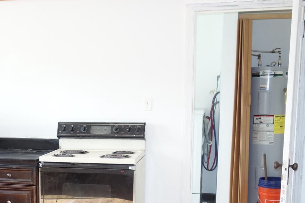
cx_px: 61
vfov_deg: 20.9
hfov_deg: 30.7
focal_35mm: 64
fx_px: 542
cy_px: 166
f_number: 2.8
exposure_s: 1/50
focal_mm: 10.4
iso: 400
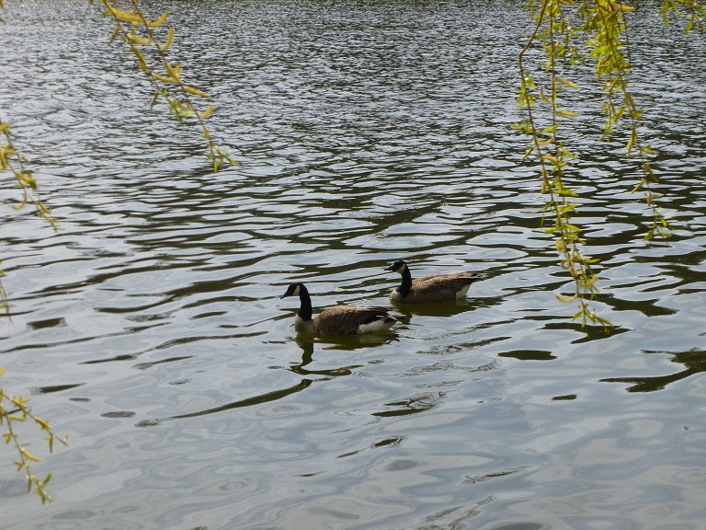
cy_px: 265
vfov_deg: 18.4
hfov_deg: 24.4
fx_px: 1632
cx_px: 353
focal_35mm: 80
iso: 100
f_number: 4.5
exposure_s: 1/800
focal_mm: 14.2
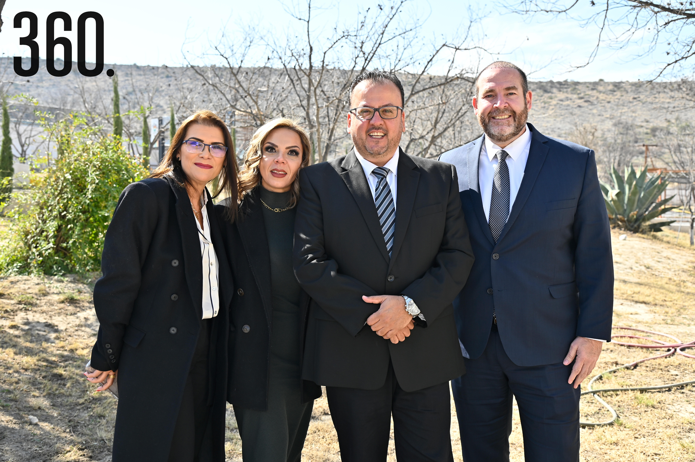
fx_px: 733
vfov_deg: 35.0
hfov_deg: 50.7
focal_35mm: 38
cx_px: 348
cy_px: 231
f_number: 6.3
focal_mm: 38
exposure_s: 1/160
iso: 100
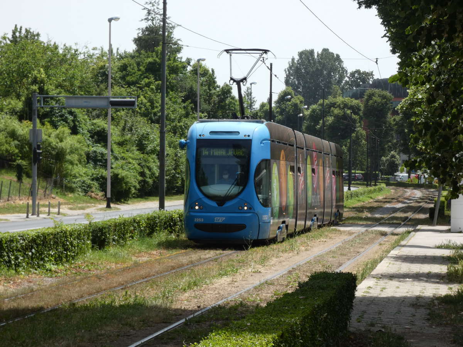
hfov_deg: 15.8
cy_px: 174
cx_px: 232
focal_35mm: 125
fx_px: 1672
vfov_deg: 11.9
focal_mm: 22.4
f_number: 5.2
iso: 80
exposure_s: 1/250
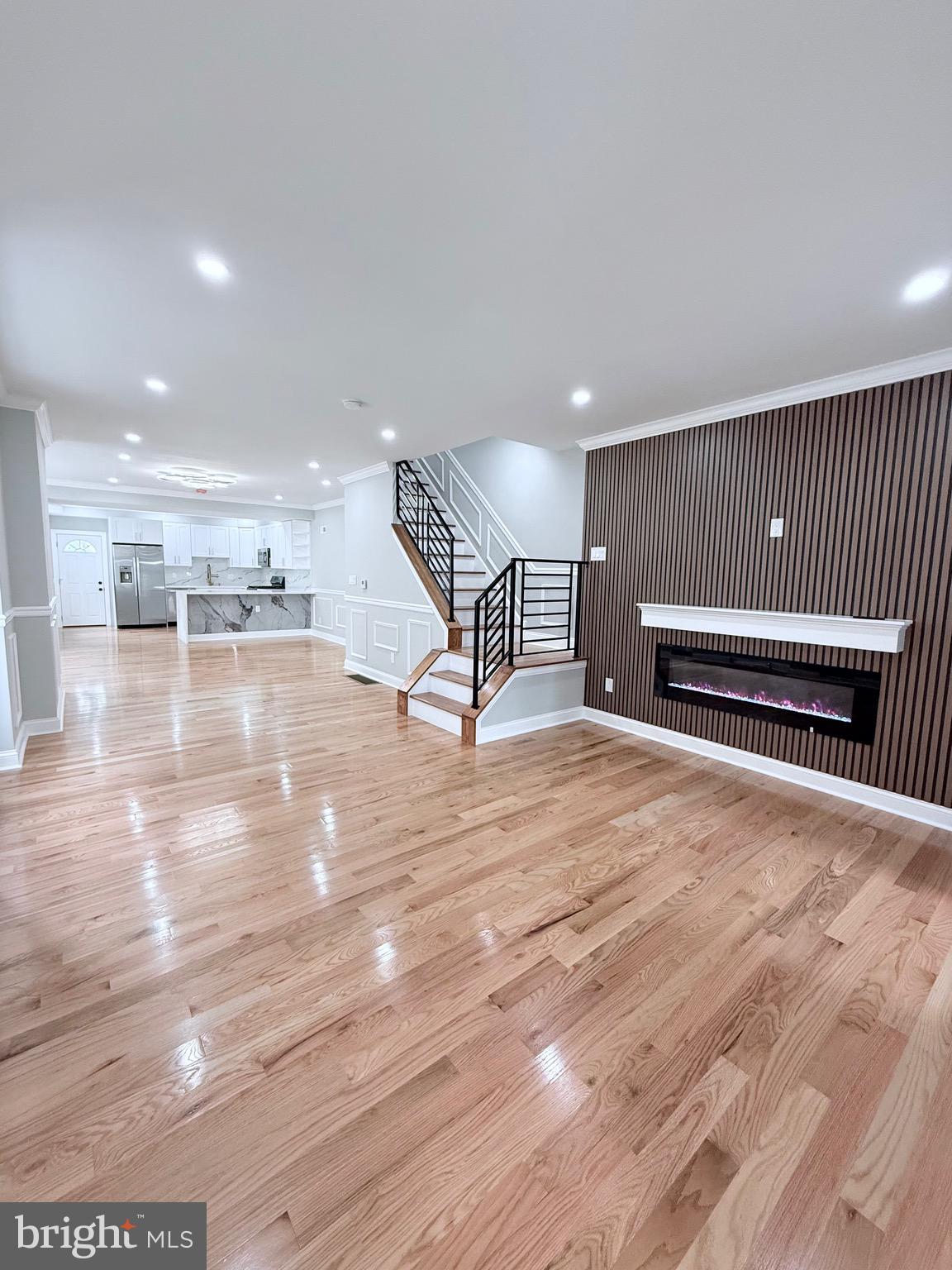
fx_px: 513
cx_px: 476
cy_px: 635
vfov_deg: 102.1
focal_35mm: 14
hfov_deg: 85.7
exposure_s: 1/99
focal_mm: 2.22
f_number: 2.2
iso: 250
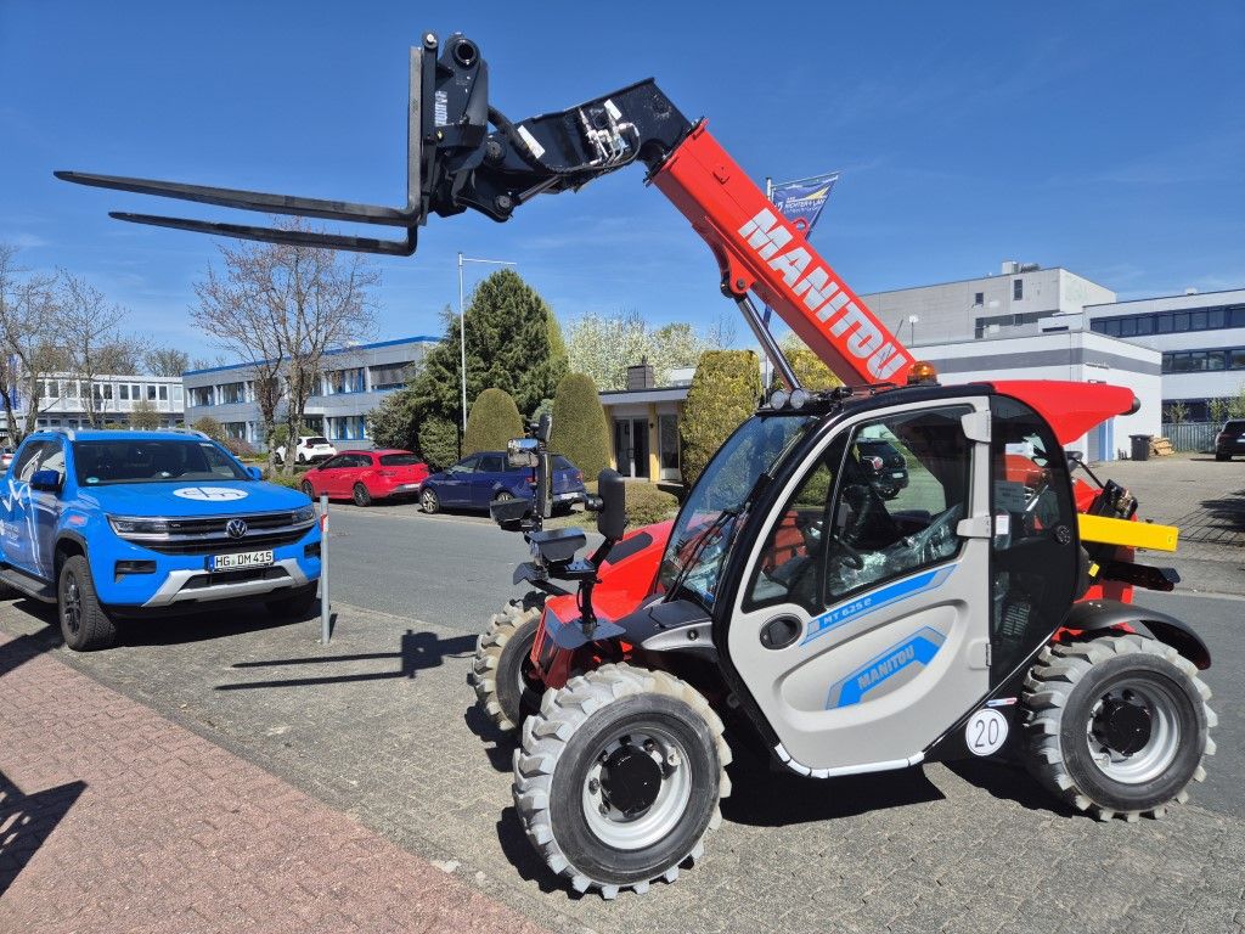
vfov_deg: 58.9
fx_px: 827
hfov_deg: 73.9
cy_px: 467
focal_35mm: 23
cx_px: 622
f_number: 1.8
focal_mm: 5.4
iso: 25
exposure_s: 1/2088
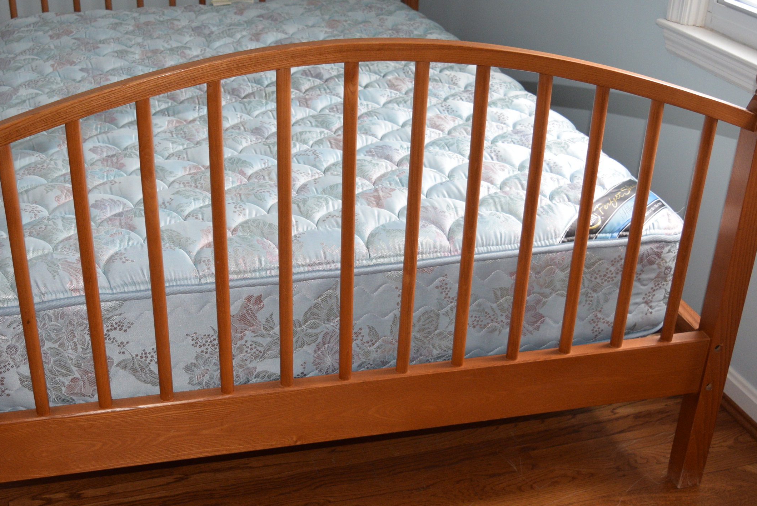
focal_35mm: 49
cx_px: 309
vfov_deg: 27.7
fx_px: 1025
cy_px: 288
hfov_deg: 40.4
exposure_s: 1/60
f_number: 3.8
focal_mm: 23
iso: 1000
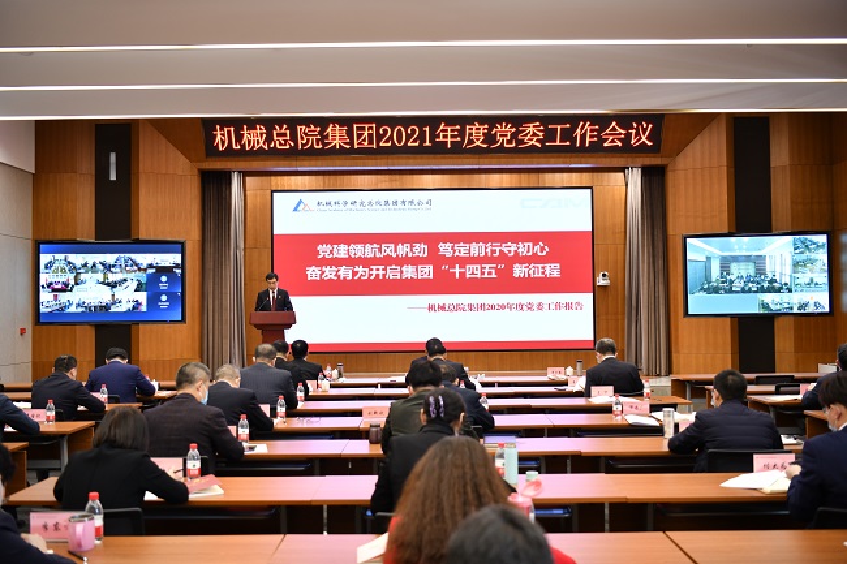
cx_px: 424
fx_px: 847
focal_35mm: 36
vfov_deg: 36.9
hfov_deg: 53.1
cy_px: 282
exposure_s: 1/30
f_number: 2.8
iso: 640
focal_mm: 36
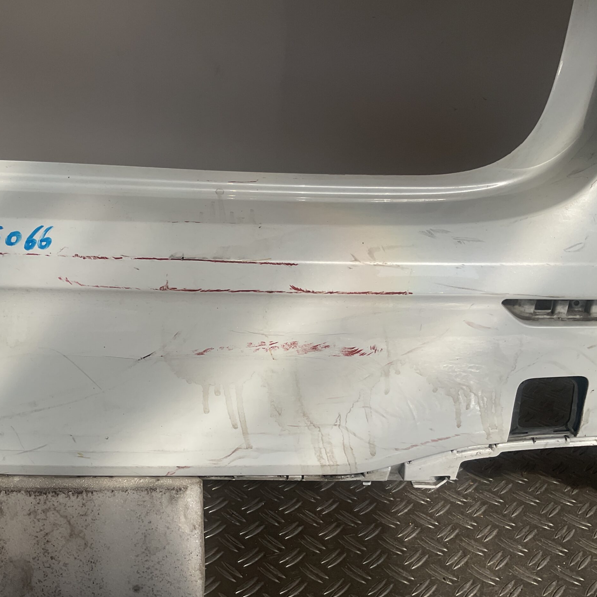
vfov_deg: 47.2
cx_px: 278
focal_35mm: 35
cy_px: 295
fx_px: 683
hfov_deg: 47.2
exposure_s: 1/2538
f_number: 1.8
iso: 16
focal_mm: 3
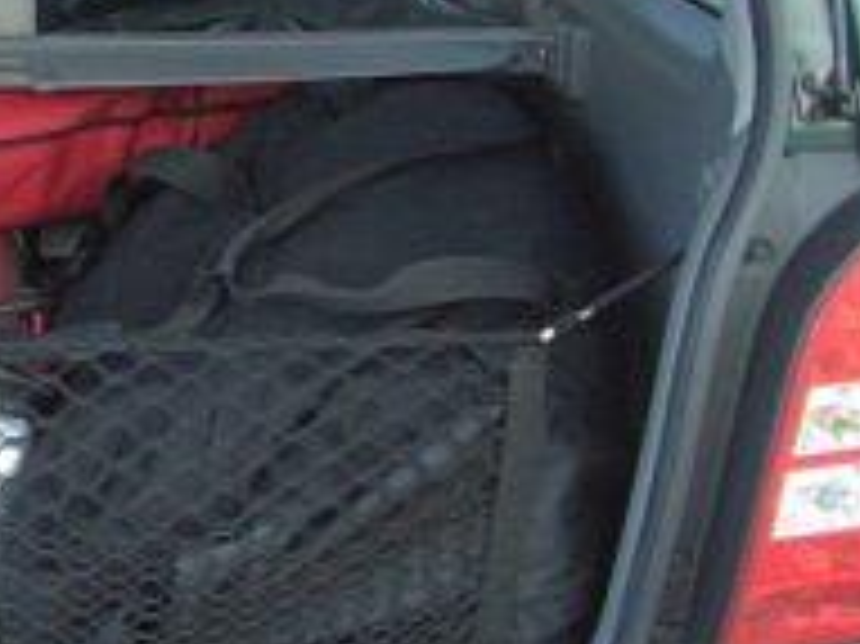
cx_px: -23
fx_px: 2036
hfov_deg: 22.8
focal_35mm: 82
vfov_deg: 18.0
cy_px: 266
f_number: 2.6
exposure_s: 1/100
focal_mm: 5.8
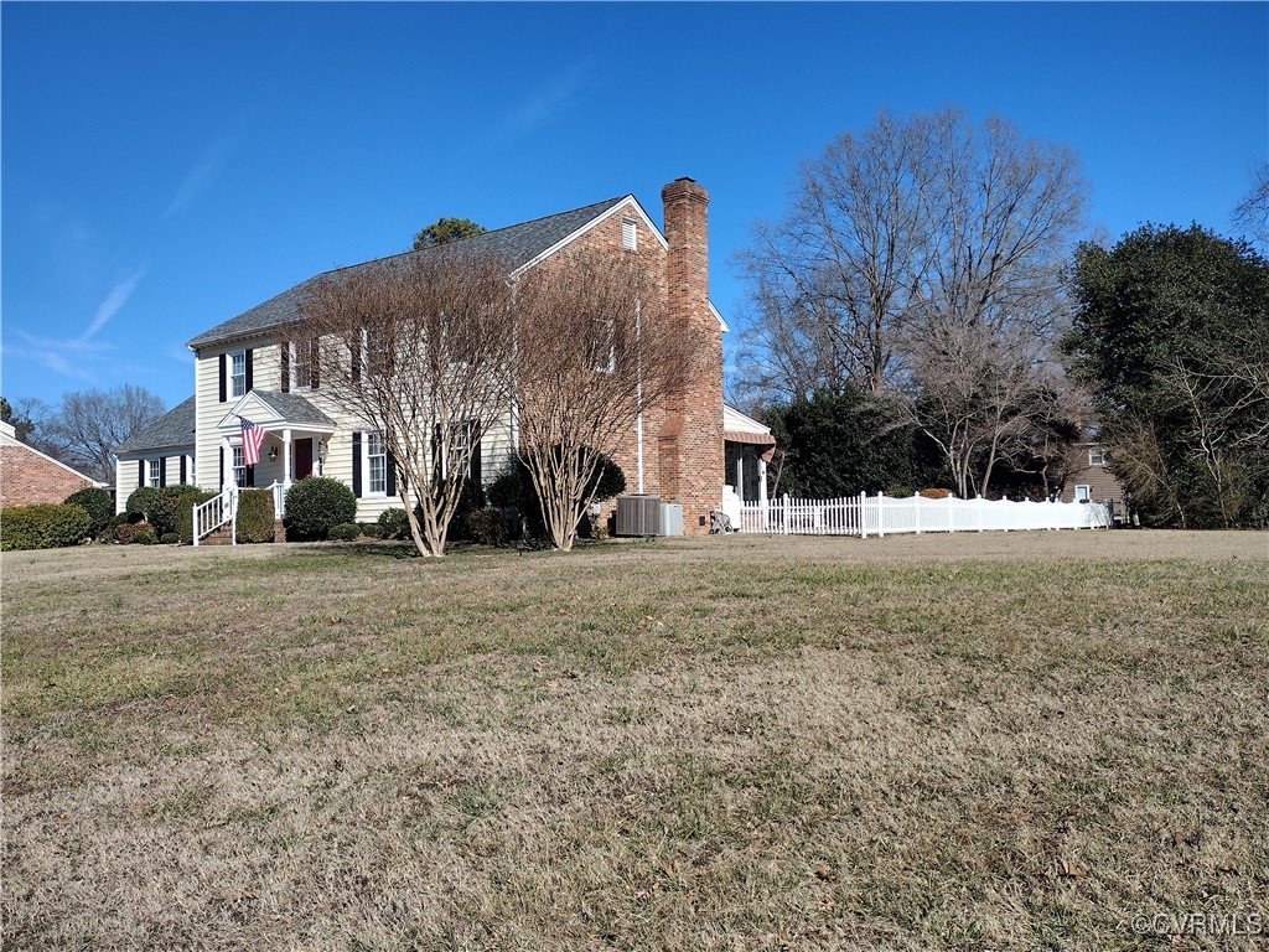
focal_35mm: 27
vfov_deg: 51.4
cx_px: 634
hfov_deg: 65.3
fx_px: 990
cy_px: 476
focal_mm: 4.71
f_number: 1.7
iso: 100
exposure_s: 1/2529
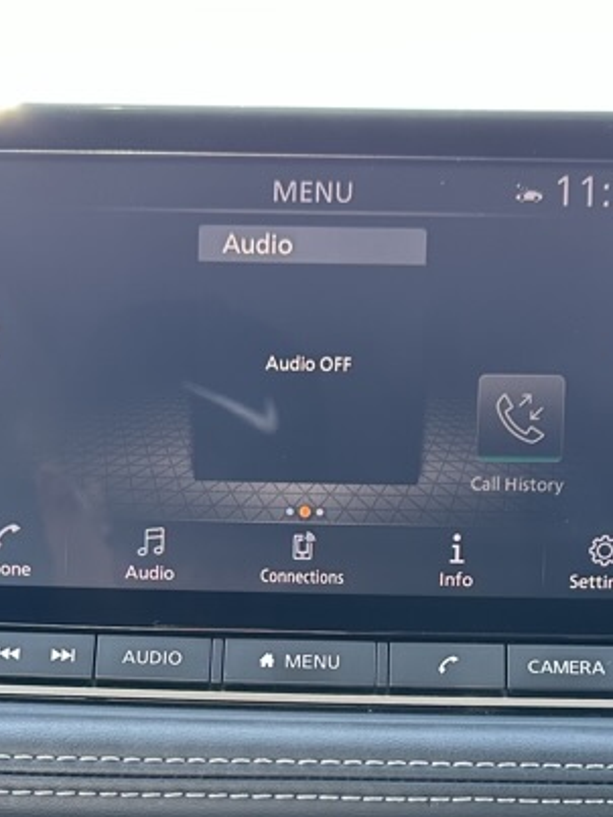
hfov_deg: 24.0
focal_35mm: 61
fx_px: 1441
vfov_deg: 29.9
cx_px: 309
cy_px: 787
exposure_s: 1/121
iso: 200
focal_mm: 6.86
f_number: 1.78
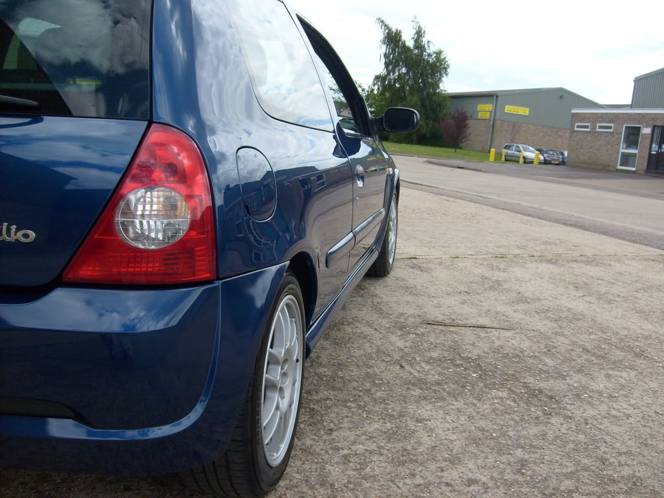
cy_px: 249
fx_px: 671
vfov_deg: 40.7
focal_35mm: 35
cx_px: 332
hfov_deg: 52.6
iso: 80
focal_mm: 5.8
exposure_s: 1/180
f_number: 7.1
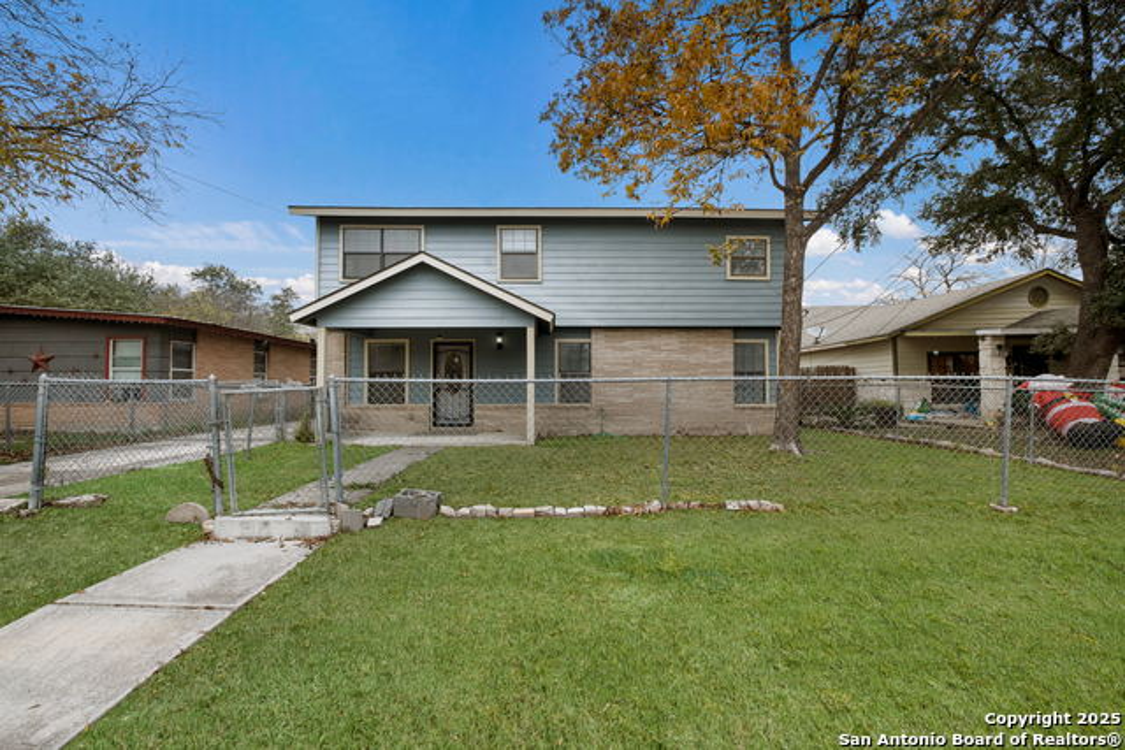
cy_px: 375
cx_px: 562
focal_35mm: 15
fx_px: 469
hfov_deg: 100.4
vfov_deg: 77.4
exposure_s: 1/70
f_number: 7.1
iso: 320
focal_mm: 10
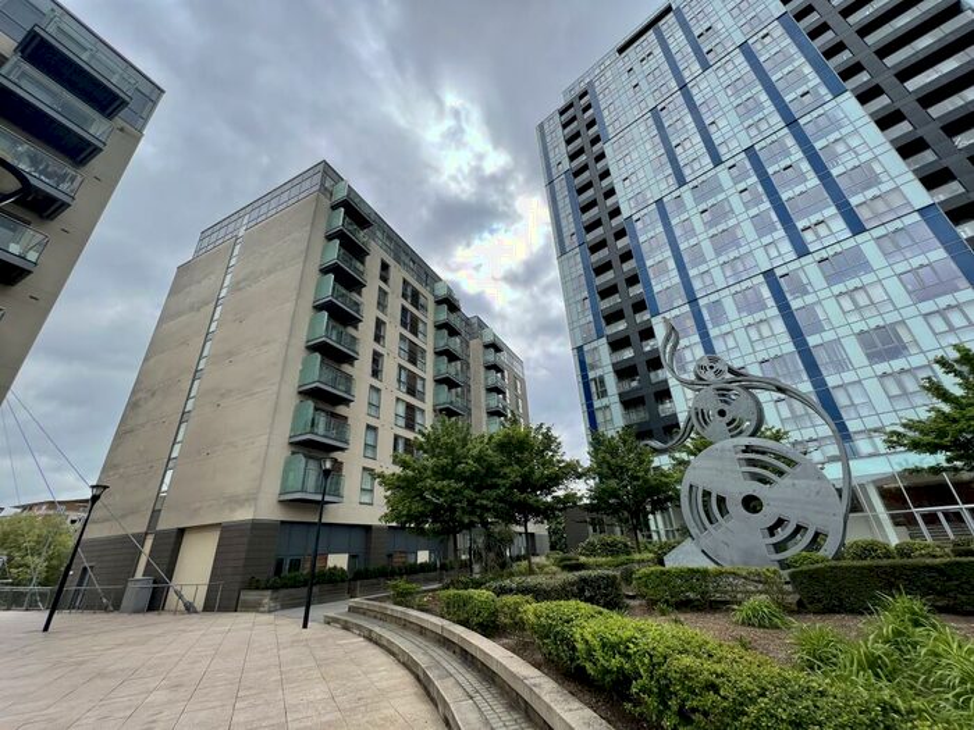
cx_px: 487
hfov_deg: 106.2
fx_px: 366
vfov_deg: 89.9
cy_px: 365
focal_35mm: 13
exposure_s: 1/1167
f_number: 1.8
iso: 32
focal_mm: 1.57
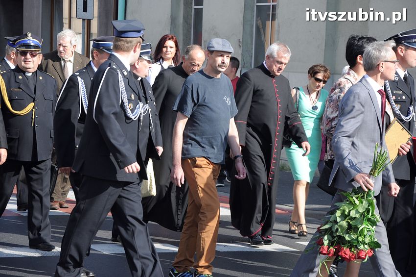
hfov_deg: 18.2
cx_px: 208
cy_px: 138
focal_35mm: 112
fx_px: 1299
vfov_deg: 12.2
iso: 400
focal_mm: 75
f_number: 6.3
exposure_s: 1/640
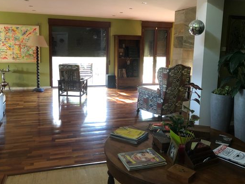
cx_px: 132
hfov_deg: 55.3
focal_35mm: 33
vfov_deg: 42.9
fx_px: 234
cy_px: 79
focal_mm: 3.99
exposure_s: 1/13
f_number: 1.8
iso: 100
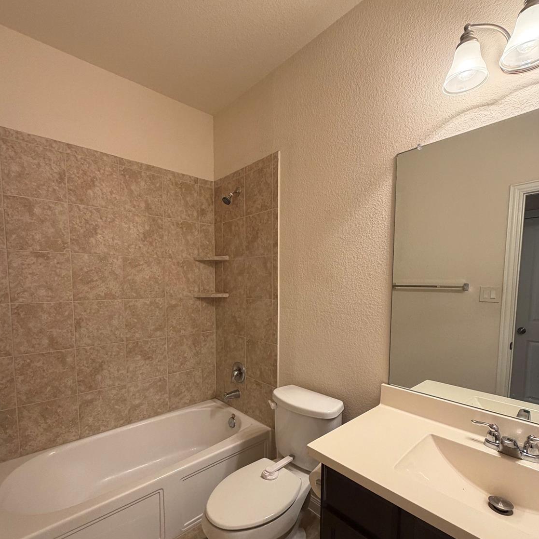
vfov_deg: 83.5
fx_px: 299
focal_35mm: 17
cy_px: 307
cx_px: 263
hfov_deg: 84.0
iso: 250
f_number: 2.2
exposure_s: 1/60
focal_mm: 2.22
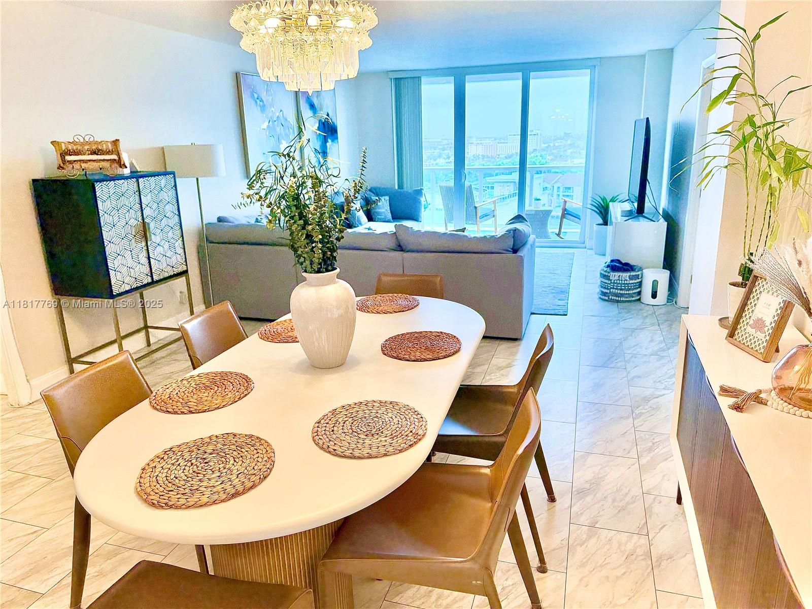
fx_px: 563
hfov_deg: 71.6
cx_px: 406
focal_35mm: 24
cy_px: 304
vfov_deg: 56.8
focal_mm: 6.76
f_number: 1.78
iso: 160
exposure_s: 1/120
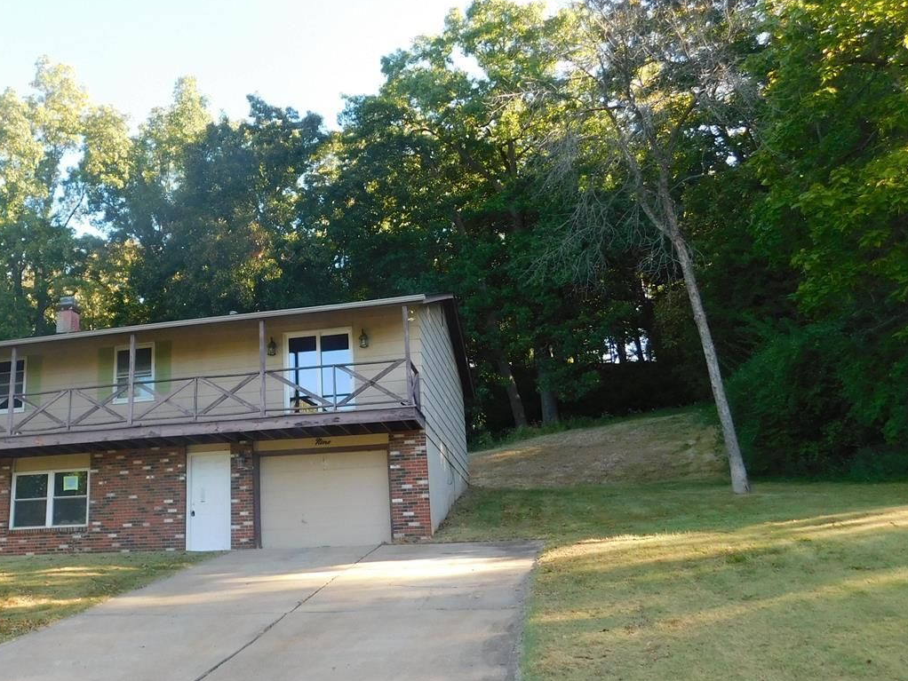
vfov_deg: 39.7
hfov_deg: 49.8
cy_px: 328
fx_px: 945
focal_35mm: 36
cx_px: 259
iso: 125
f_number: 3
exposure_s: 1/160
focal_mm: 4
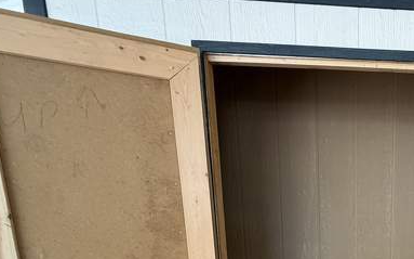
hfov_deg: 51.1
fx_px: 350
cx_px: 400
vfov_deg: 35.4
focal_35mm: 31
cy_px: 277
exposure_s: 1/99
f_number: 2.2
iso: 100
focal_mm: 2.22
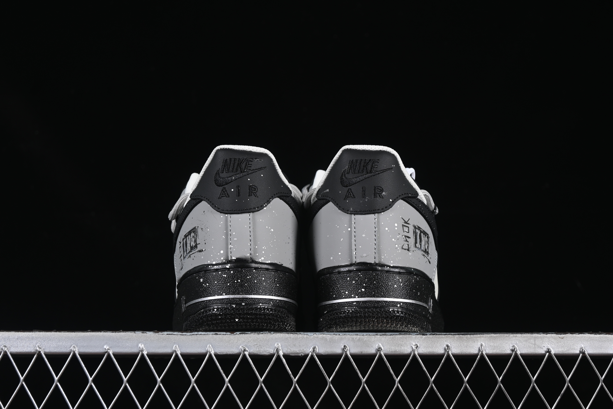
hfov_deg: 27.0
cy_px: 204
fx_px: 1277
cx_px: 306
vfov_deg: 18.2
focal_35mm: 75
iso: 160
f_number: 7.1
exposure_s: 1/60
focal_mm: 50
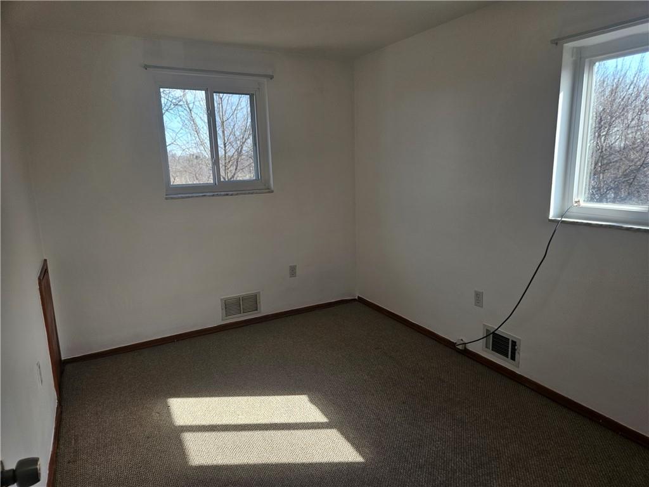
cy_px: 244
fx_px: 431
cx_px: 324
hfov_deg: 73.9
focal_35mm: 23
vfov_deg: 58.9
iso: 40
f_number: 1.8
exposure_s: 1/452
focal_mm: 5.4
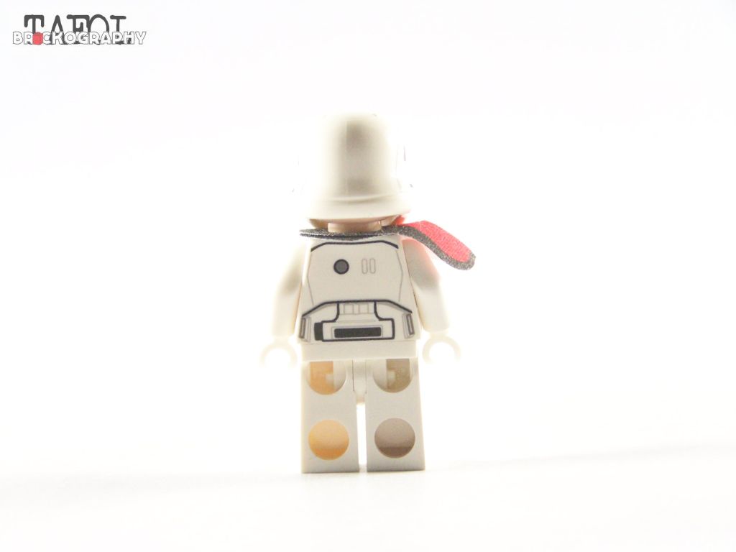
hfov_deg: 18.7
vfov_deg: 14.1
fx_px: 2232
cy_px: 276
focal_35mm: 105
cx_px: 368
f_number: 3.2
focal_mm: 17.5
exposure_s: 1/45
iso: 400
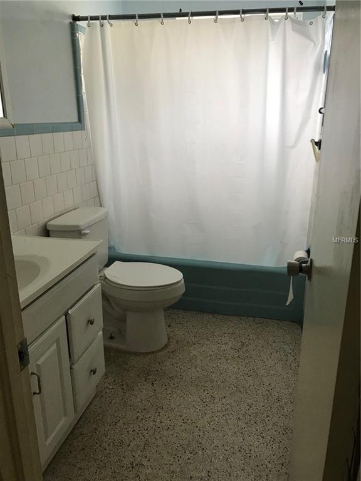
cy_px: 240
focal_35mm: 28
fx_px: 389
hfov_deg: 49.7
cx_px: 180
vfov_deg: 63.4
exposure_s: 1/40
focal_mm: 3.99
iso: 20
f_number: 1.8
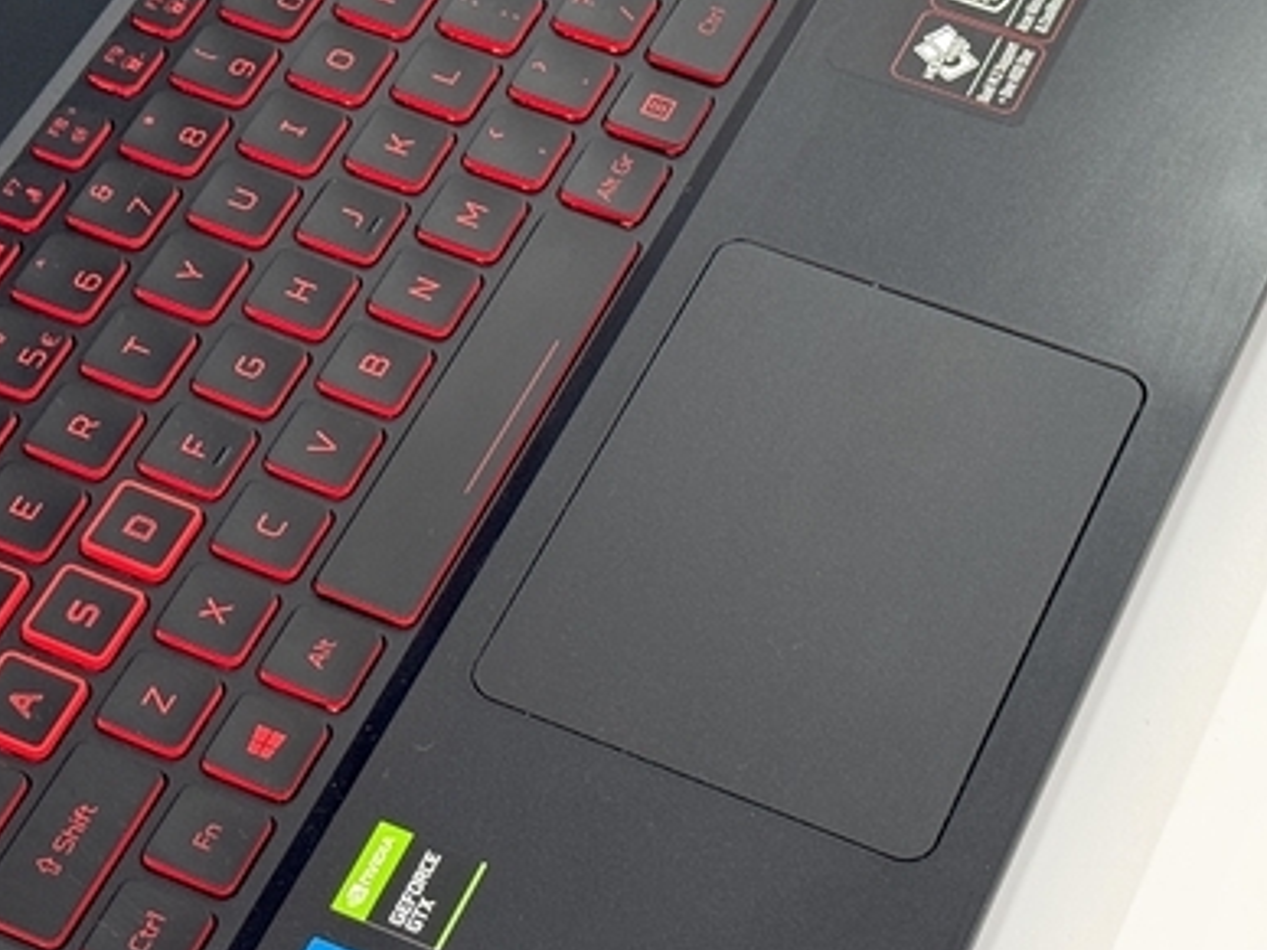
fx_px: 3624
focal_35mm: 99
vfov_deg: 14.9
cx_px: 516
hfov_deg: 19.8
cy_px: 356
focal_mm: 6.76
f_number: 1.78
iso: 64
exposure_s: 1/50
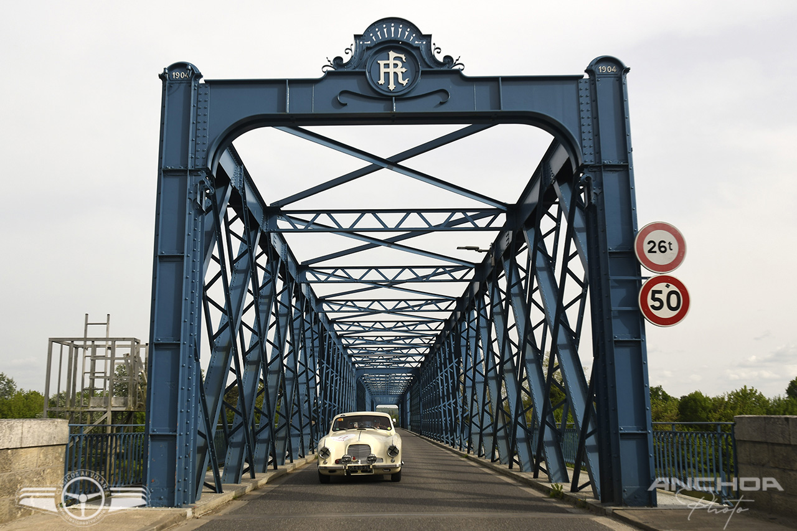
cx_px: 398
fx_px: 730
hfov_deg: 57.2
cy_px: 266
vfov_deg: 40.0
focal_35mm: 33
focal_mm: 22
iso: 100
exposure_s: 1/640
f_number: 6.3
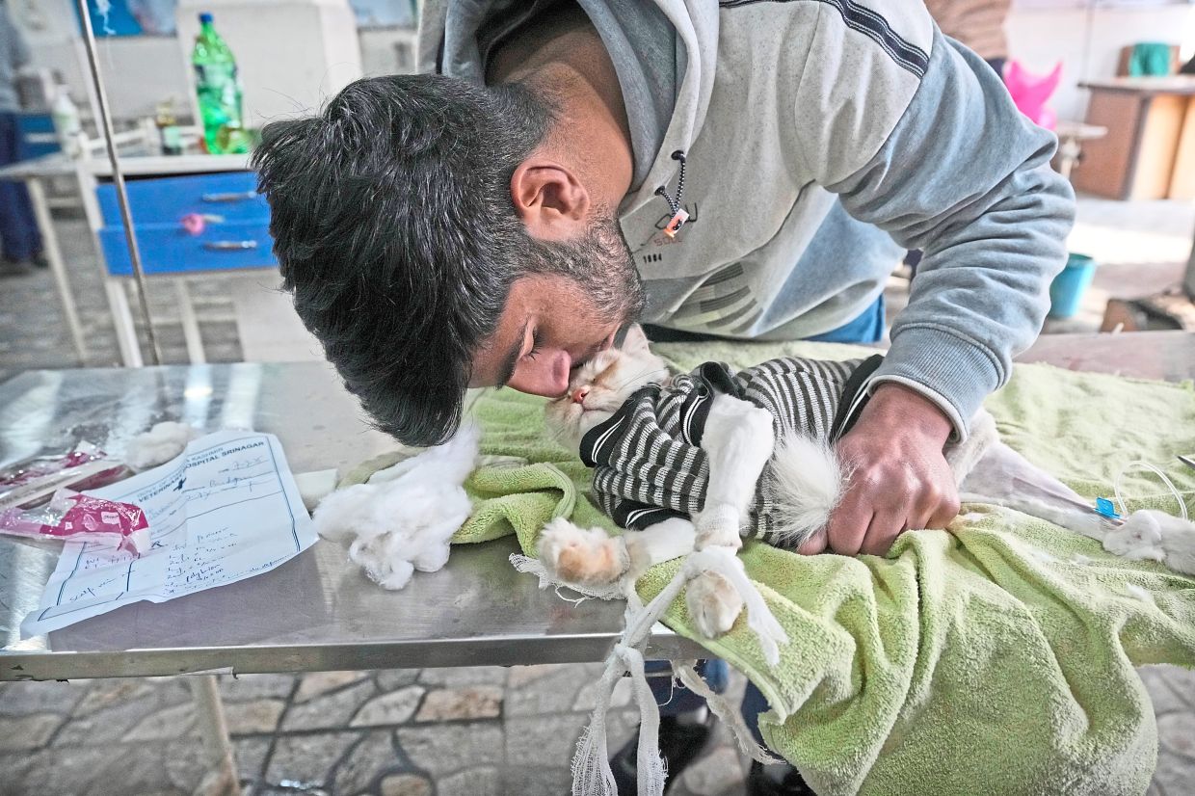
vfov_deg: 49.5
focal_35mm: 26
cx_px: 598
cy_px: 398
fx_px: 863
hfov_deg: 69.4
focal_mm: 26
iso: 4000
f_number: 4
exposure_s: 1/640
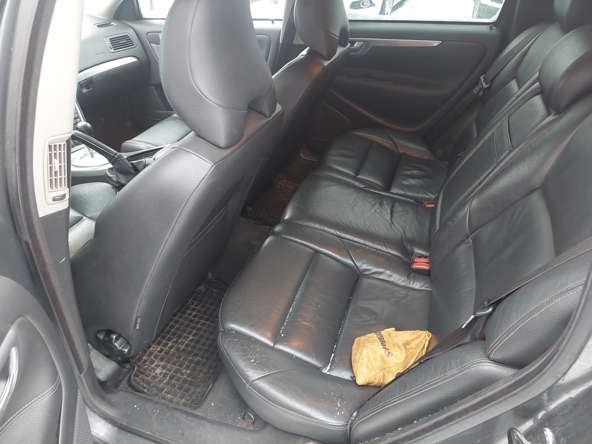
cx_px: 296
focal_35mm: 25
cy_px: 222
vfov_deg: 54.9
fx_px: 428
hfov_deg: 69.4
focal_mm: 5.23
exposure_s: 1/33.3
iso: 400
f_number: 1.8
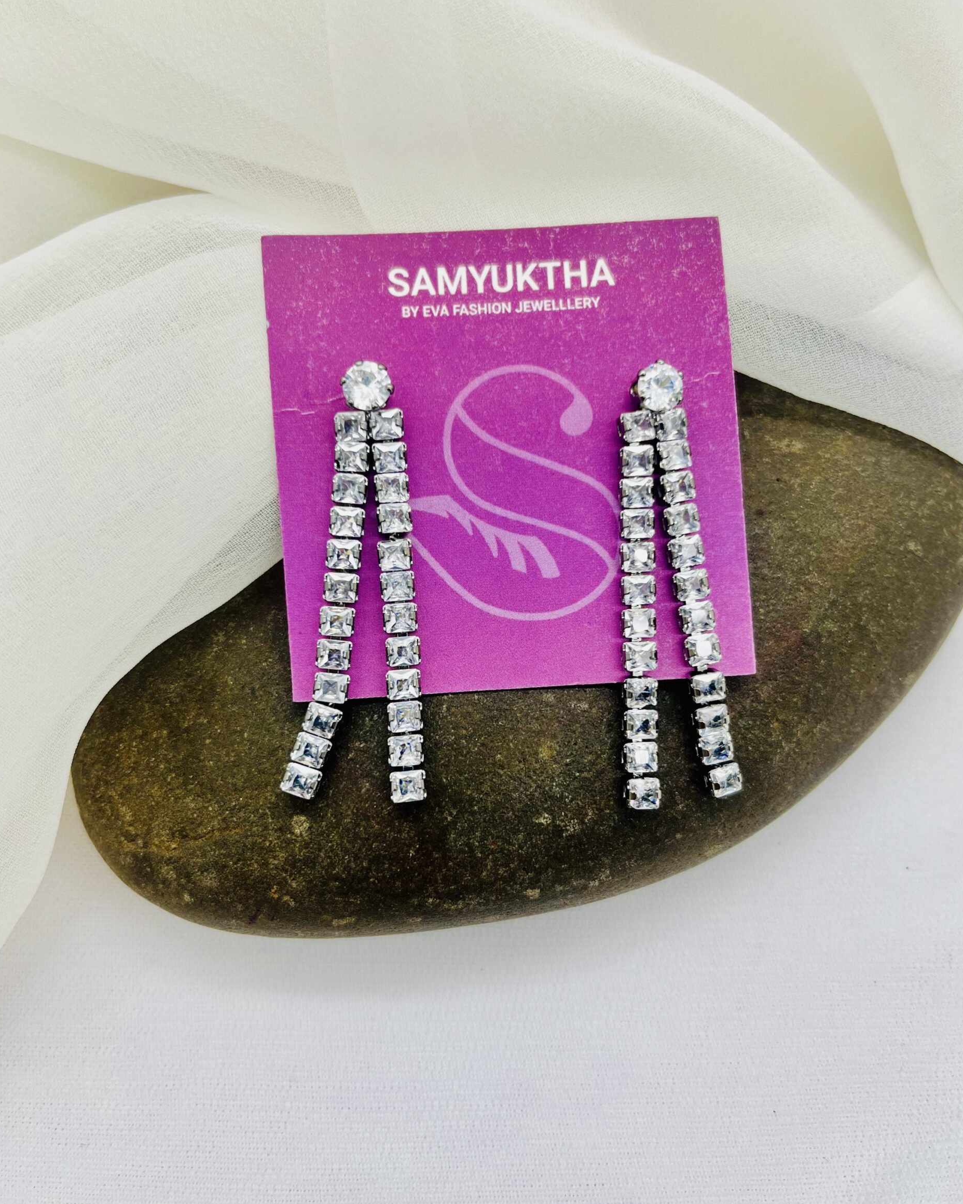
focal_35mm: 28
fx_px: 998
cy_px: 588
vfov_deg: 62.2
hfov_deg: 51.5
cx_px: 493
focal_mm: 5.1
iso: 32
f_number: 1.6
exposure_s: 1/126
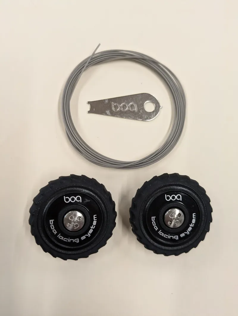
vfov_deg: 69.4
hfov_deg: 54.9
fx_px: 229
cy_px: 158
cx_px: 119
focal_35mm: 25
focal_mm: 5.43
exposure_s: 1/50
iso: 107
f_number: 1.89
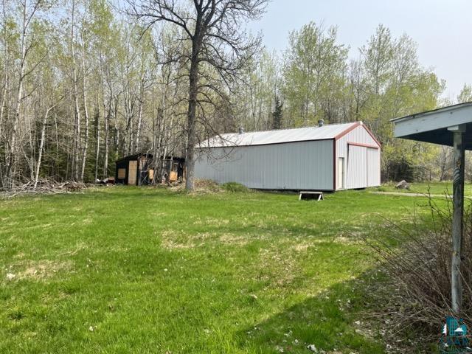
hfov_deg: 67.3
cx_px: 236
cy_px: 177
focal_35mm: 26
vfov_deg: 53.1
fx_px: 355
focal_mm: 5.1
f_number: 1.6
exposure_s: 1/2137
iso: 50
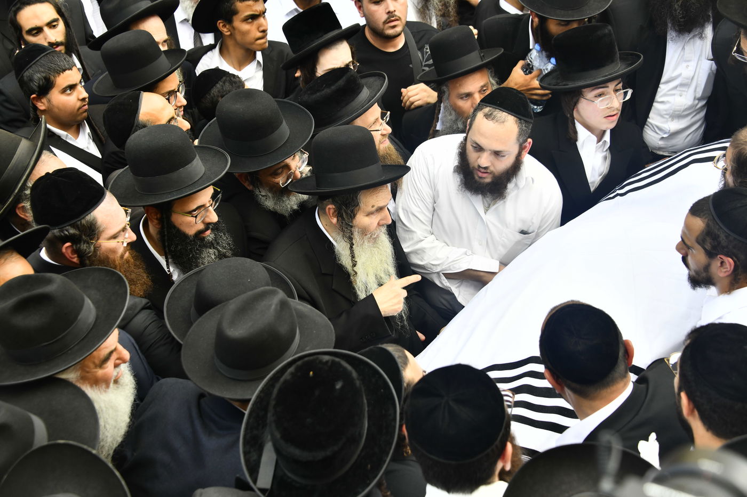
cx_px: 374
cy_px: 248
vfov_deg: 23.4
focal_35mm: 58
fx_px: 1203
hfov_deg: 34.5
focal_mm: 58
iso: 320
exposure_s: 1/320
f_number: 5.6
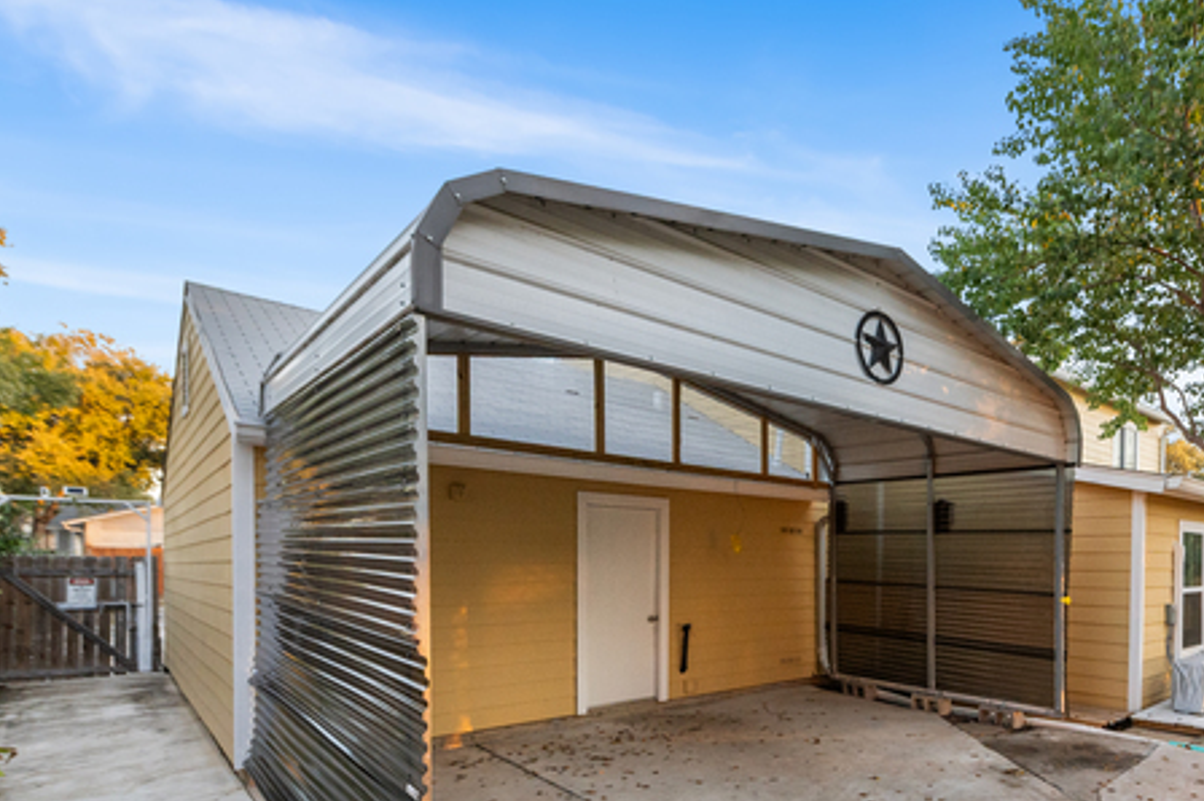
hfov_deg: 80.2
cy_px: 540
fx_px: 668
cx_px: 836
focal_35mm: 20
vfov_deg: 60.3
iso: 2500
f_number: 4
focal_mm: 14
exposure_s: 1/1000
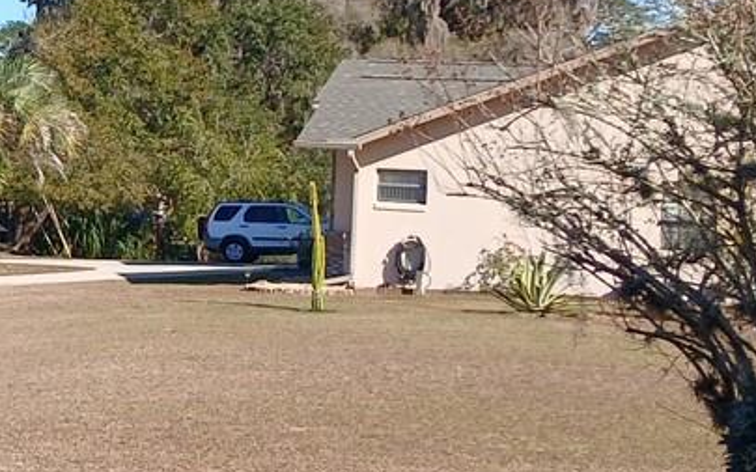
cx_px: -420
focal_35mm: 109
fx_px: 2245
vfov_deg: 12.0
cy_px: 110
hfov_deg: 17.0
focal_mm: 3.98
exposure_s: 1/473
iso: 20
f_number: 1.8
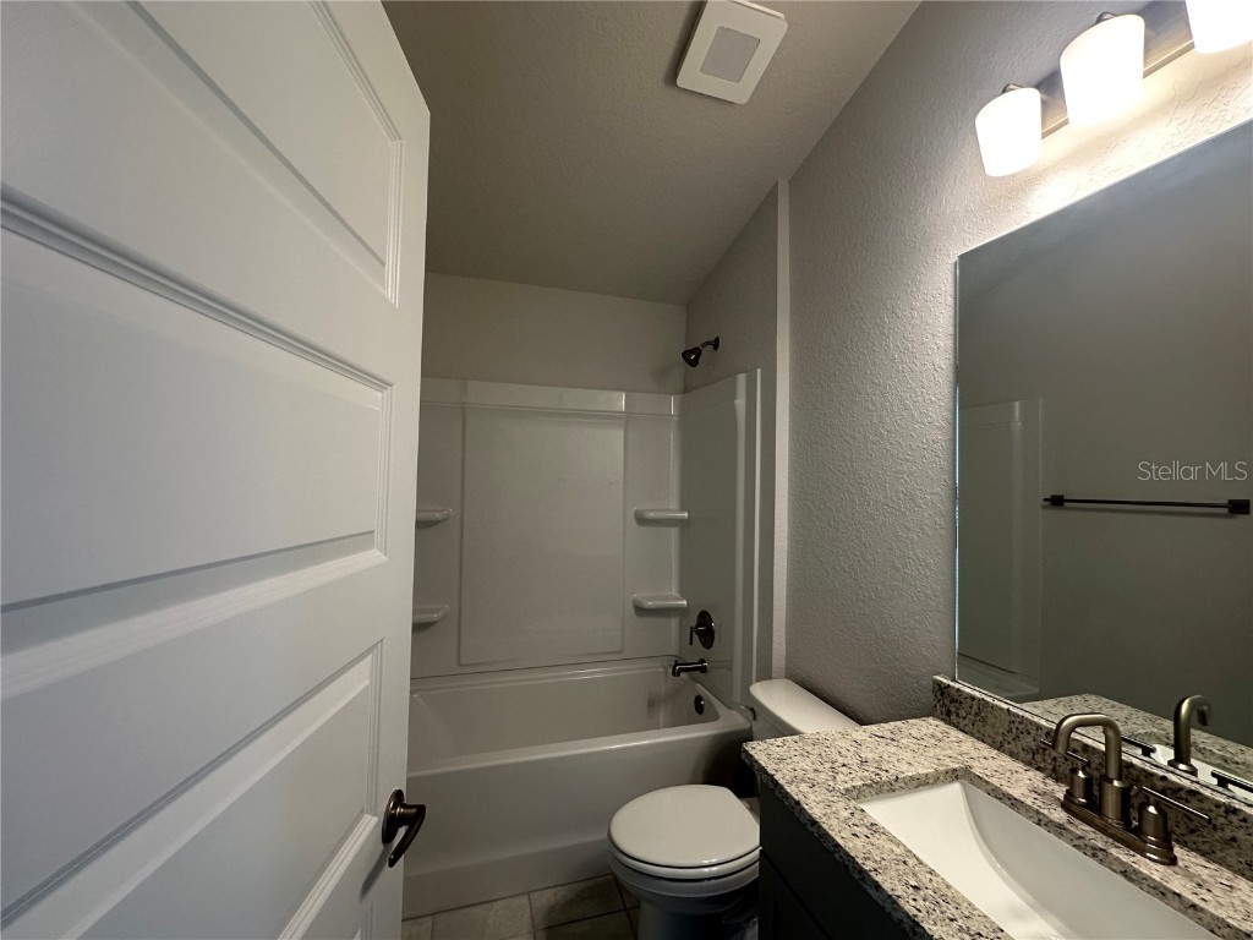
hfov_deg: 102.1
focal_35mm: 14
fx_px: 507
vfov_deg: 85.7
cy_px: 470
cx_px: 626
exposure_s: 1/120
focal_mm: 2.22
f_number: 2.2
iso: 160
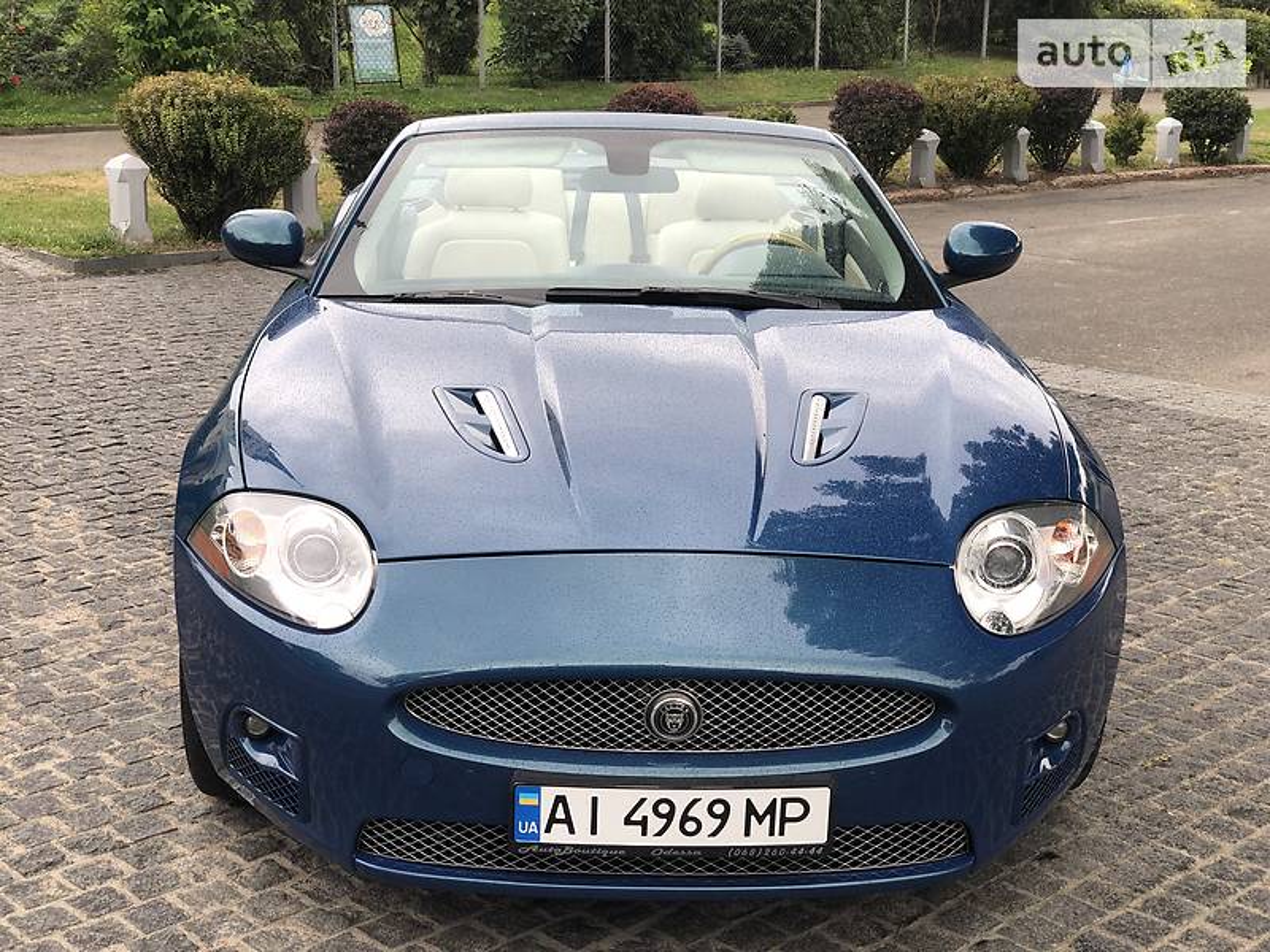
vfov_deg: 28.0
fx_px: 1908
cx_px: 635
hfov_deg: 36.8
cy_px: 476
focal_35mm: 52
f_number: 2.4
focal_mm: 6
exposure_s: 1/120
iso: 25
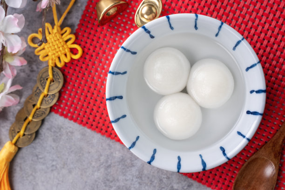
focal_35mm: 61
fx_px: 483
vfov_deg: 22.3
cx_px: 142
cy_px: 95
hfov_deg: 32.9
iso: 100
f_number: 8
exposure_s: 1/160
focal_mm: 61
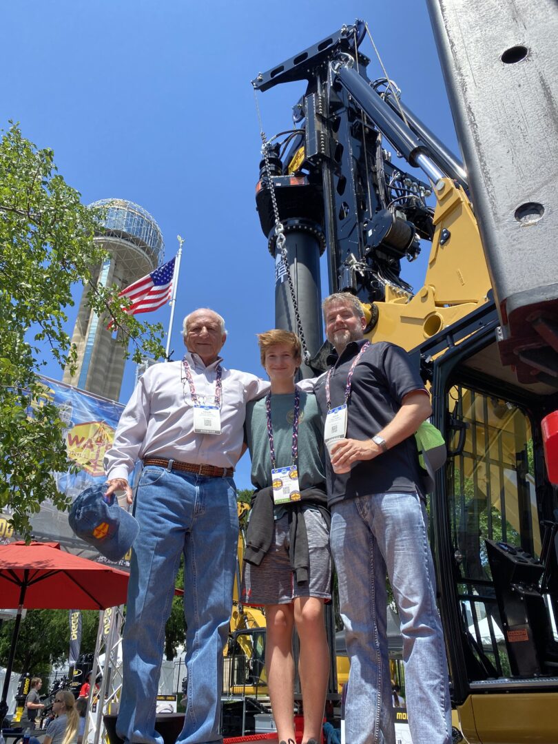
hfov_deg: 53.1
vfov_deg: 67.3
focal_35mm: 26
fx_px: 559
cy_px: 372
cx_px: 279
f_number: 1.8
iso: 32
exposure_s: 1/1901
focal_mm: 4.25
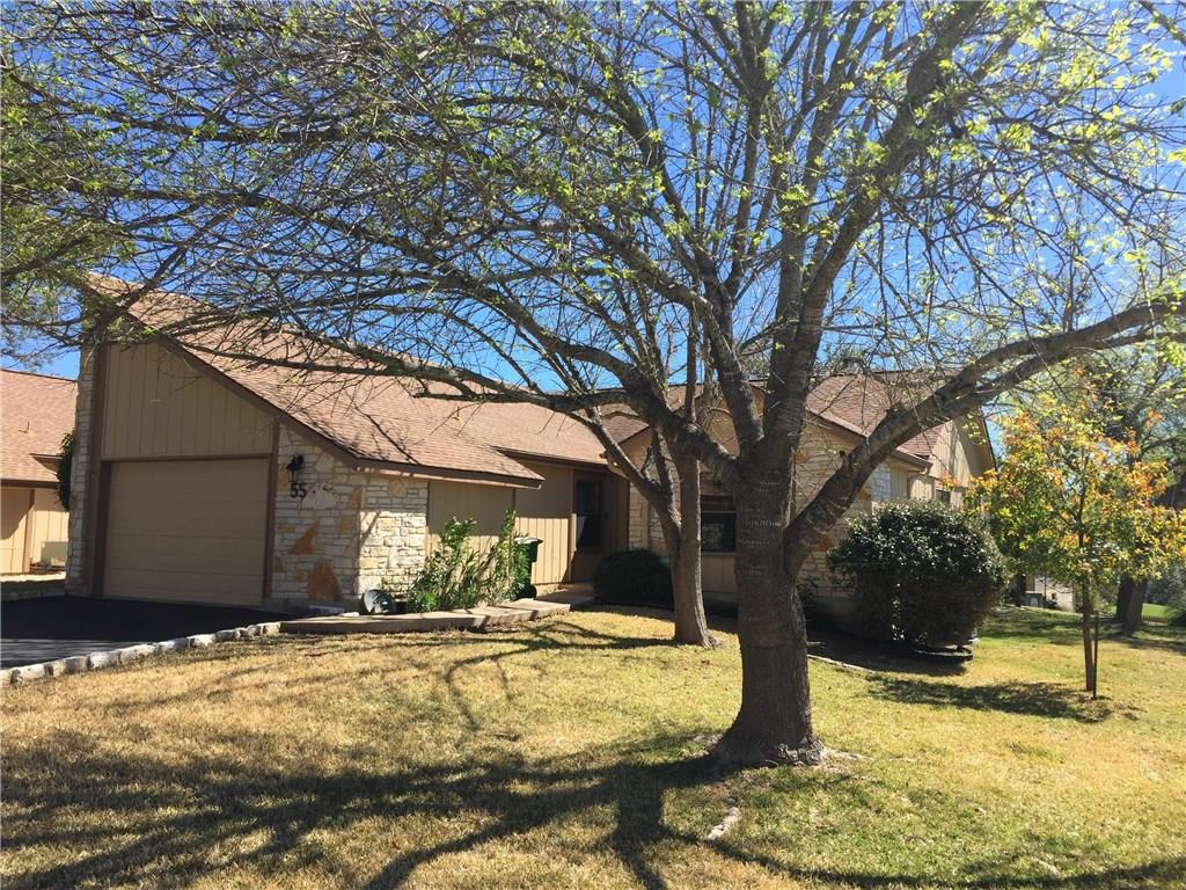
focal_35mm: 29
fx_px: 994
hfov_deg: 61.7
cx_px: 593
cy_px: 445
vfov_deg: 48.2
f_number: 2.2
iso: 32
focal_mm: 4.15
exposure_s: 1/1068
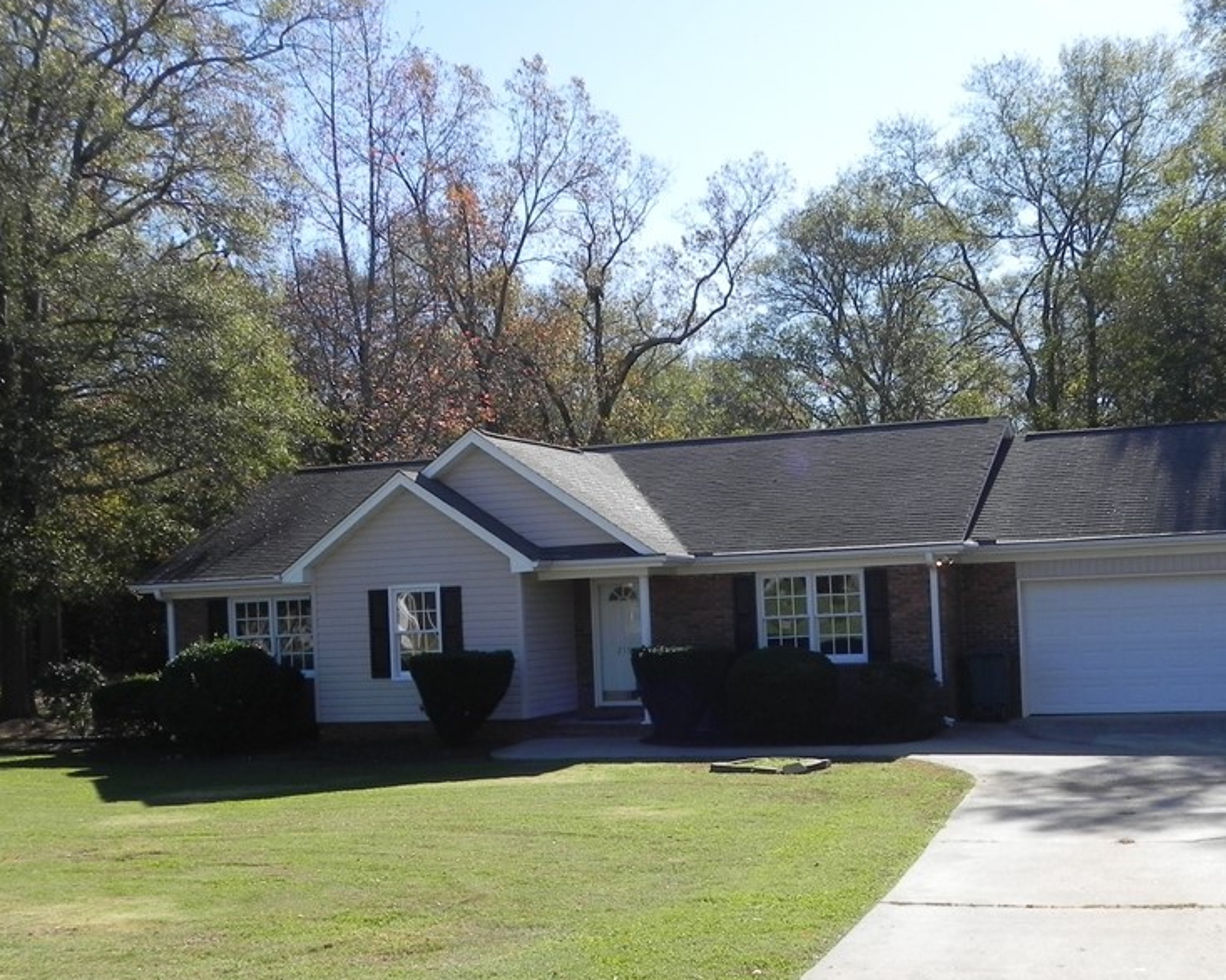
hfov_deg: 41.0
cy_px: 569
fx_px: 1632
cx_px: 721
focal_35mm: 45
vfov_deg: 33.4
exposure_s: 1/269
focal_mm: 5.9
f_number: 6.3
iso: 160
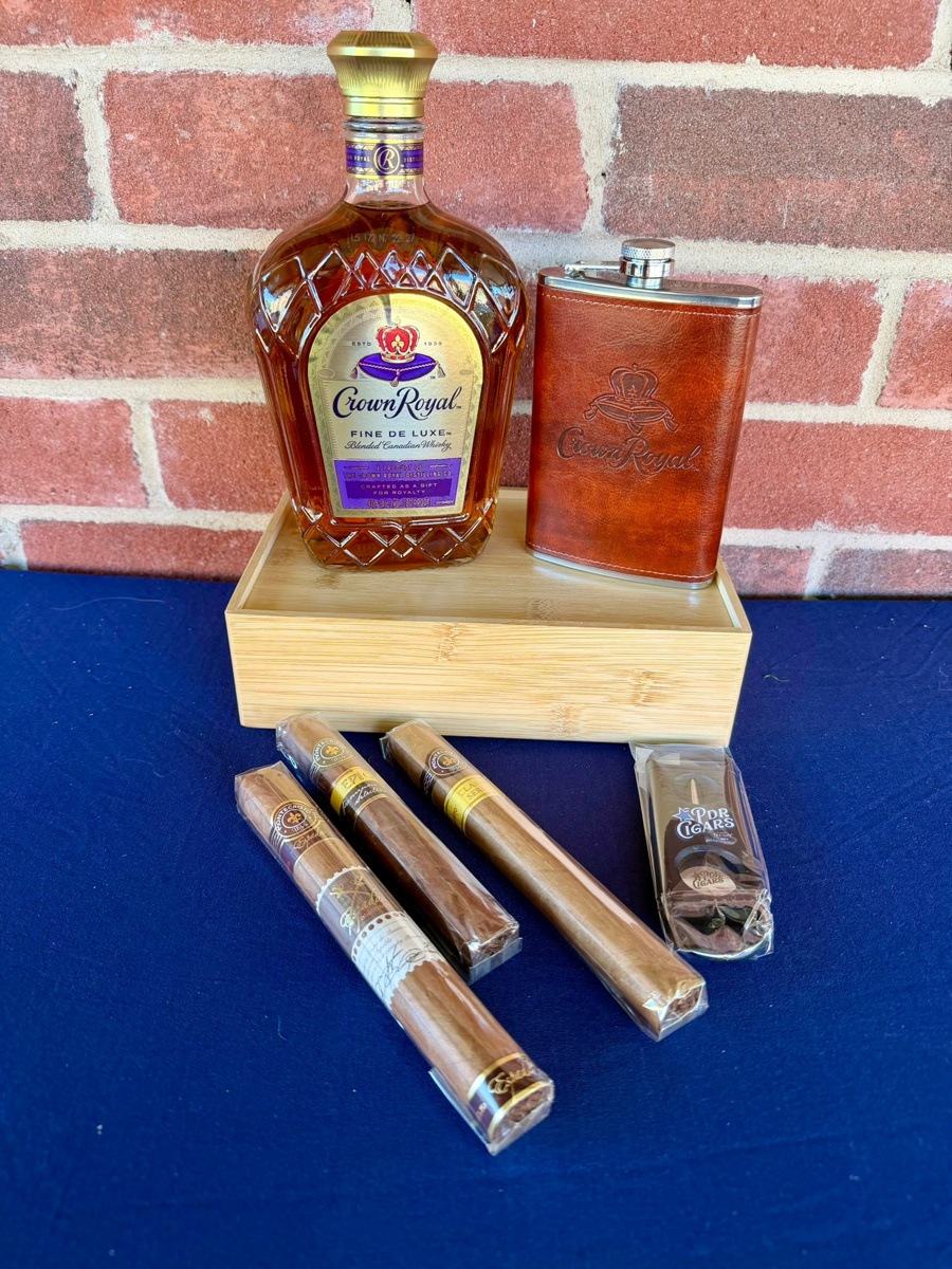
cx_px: 476
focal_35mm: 24
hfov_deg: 56.8
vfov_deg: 71.6
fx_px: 880
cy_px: 634
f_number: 1.78
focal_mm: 6.76
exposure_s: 1/121
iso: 125
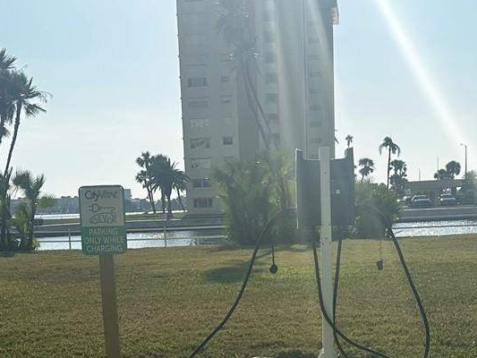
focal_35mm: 72
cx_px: 226
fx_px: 992
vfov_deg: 19.9
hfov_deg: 27.0
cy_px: 355
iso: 80
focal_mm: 6.86
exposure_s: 1/18519
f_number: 1.78
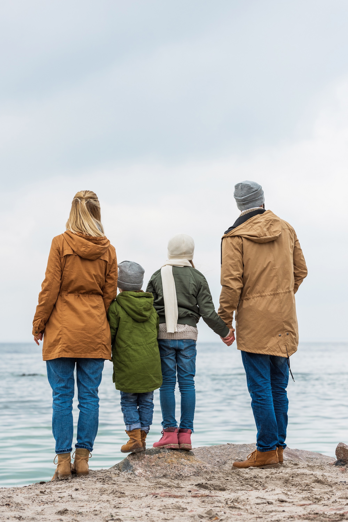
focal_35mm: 92
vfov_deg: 22.1
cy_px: 261
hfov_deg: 14.9
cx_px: 174
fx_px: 1333
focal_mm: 92
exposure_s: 1/1000
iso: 250
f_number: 5
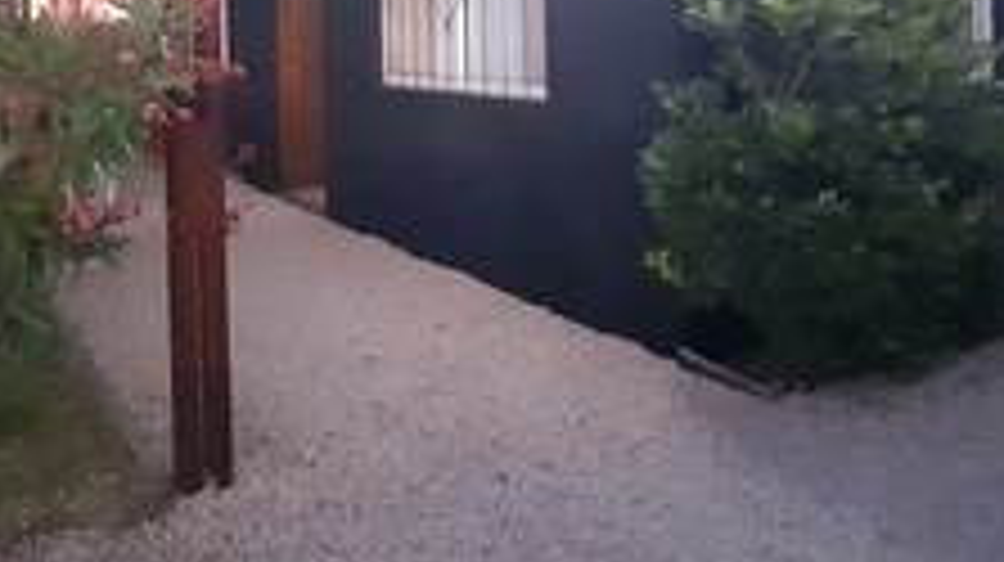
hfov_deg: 65.1
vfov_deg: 37.7
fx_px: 745
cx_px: 293
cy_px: 22
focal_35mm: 28
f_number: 2.2
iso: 800
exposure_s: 1/14
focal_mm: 1.42
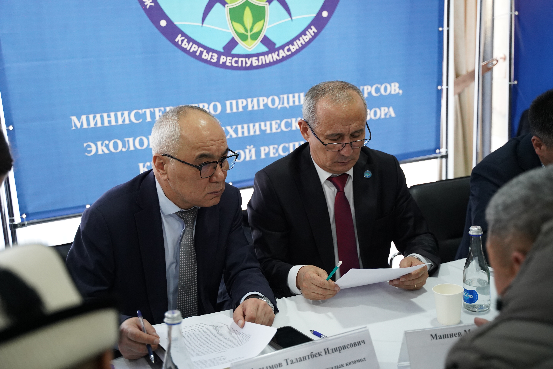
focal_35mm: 43
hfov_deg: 45.4
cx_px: 276
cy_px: 184
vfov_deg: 31.2
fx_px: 660
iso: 3200
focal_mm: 43
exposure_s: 1/160
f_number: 2.8
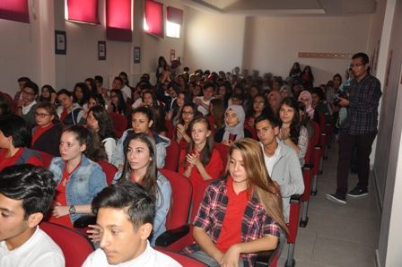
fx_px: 402
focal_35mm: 36
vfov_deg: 36.8
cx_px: 201
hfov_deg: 53.2
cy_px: 134
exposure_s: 1/60
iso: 800
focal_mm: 24
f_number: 3.8
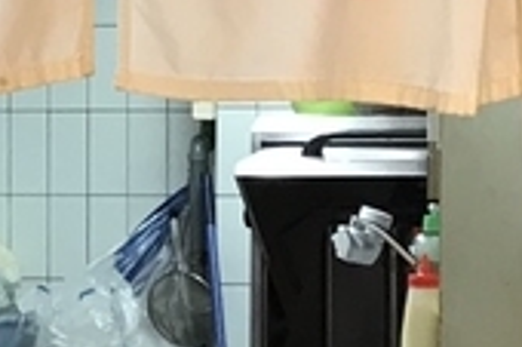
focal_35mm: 206
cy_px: 286
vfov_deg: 6.6
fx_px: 2984
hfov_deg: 10.0
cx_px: 310
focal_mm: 3.99
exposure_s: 1/24
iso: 40
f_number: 1.8
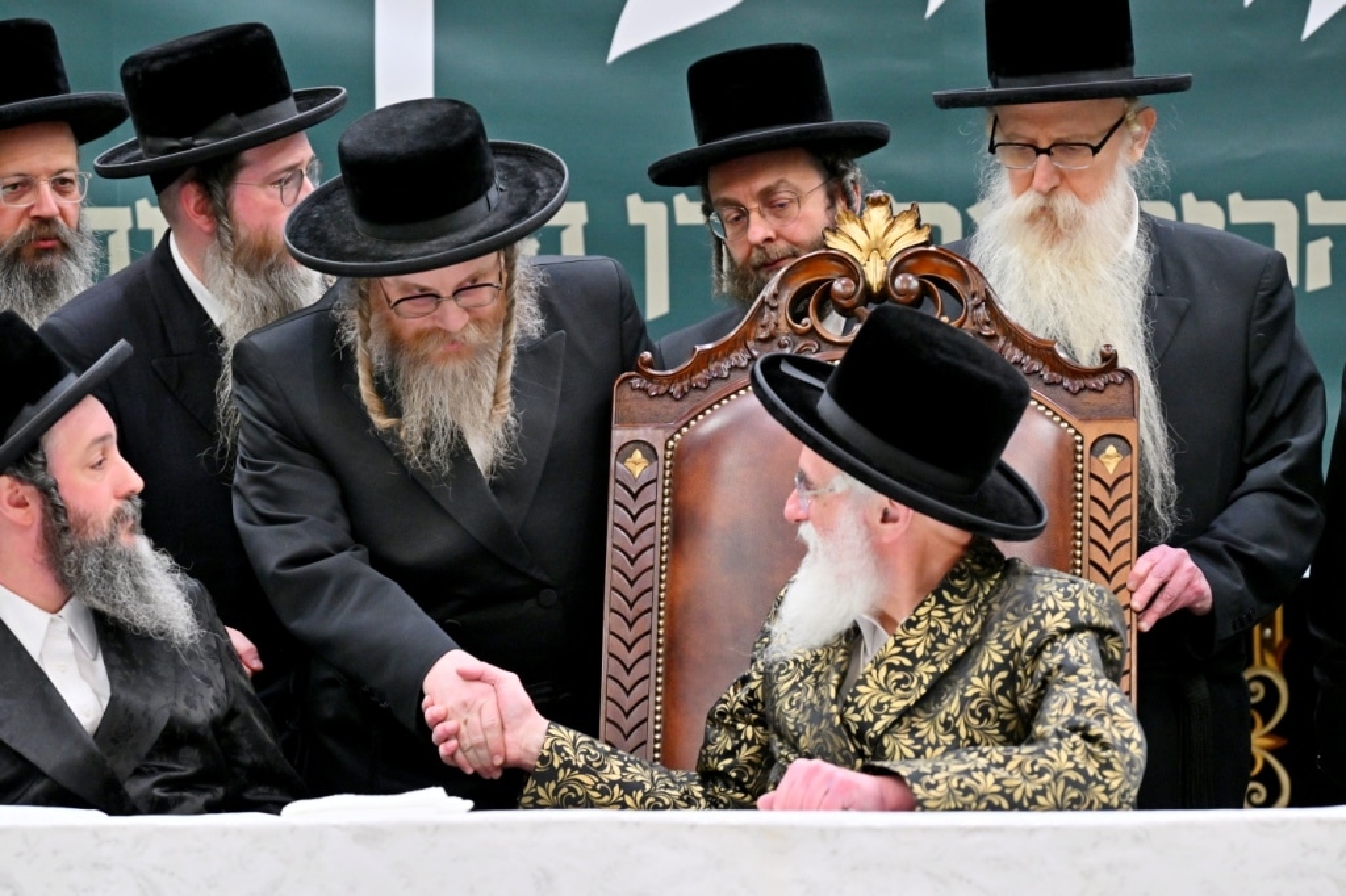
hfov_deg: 13.4
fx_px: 5718
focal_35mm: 153
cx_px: 673
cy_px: 448
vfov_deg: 9.0
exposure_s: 1/250
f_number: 4
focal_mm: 102
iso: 640
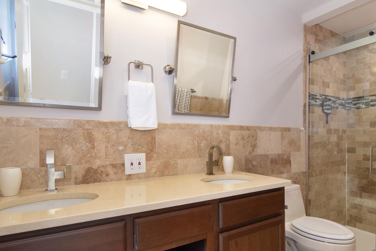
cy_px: 147
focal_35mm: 21
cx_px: 215
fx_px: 215
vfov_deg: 60.0
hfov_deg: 81.7
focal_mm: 11
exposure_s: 1/40
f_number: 8
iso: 640
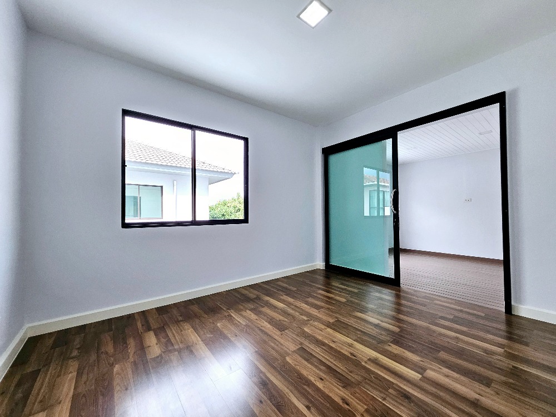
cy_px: 208
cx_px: 278
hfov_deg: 106.2
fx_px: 209
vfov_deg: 89.9
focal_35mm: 13
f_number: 2.2
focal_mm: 1.74
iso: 64
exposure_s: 1/100
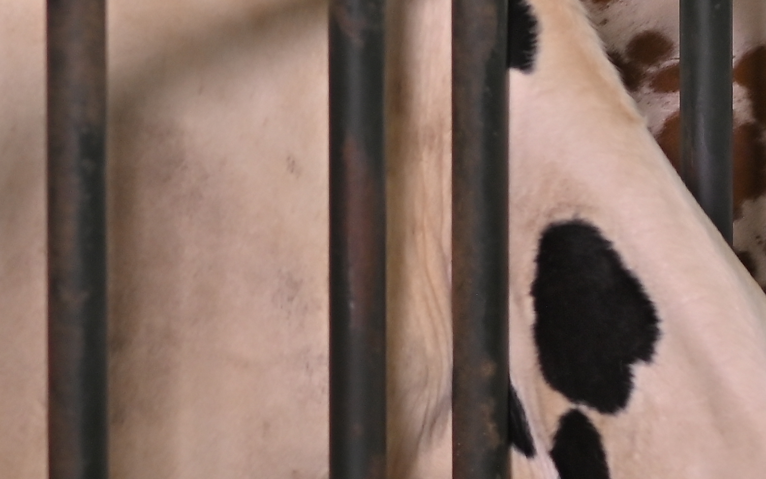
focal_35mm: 346
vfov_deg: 3.8
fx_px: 7223
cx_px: 900
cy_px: 224
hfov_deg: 6.0
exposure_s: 1/320
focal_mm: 85
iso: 400
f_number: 3.2
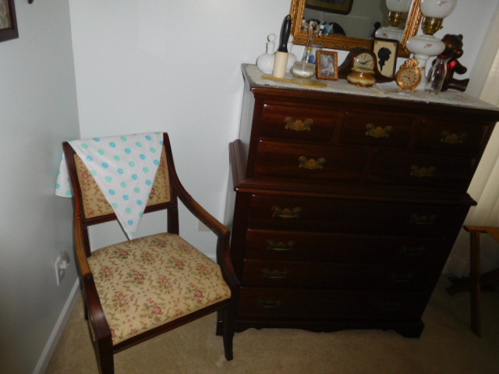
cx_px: 250
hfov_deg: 69.4
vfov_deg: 54.9
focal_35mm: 25
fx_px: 360
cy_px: 187
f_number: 3.4
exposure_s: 1/30
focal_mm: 4.5
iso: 200
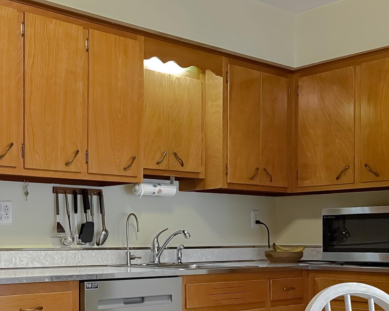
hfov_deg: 35.6
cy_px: 236
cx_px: 55
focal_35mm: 50
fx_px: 576
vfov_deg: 29.7
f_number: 1.6
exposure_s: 1/60
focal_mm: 5.1
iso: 200
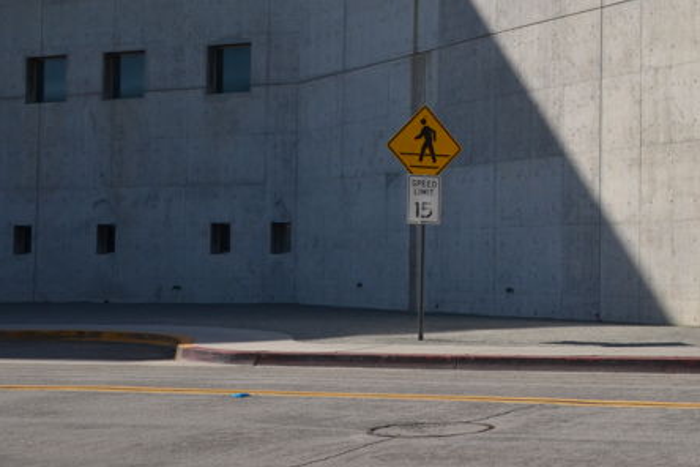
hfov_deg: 24.5
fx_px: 1478
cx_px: 804
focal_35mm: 76
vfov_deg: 17.9
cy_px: 169
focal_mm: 22
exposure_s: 1/400
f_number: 10
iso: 400
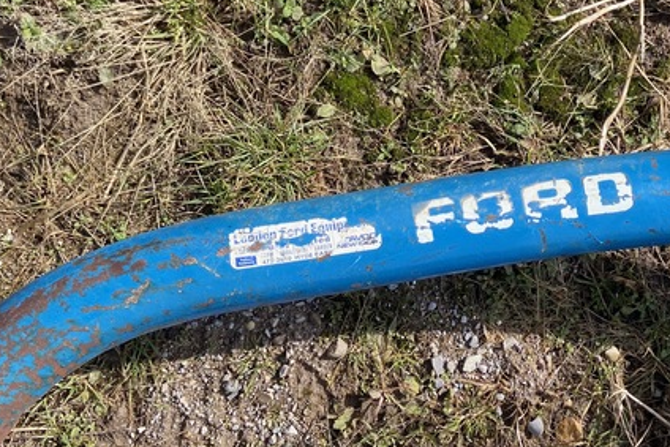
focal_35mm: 51
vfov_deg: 26.4
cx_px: 436
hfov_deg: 38.5
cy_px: 171
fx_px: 949
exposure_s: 1/1232
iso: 32
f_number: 1.8
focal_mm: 4.25
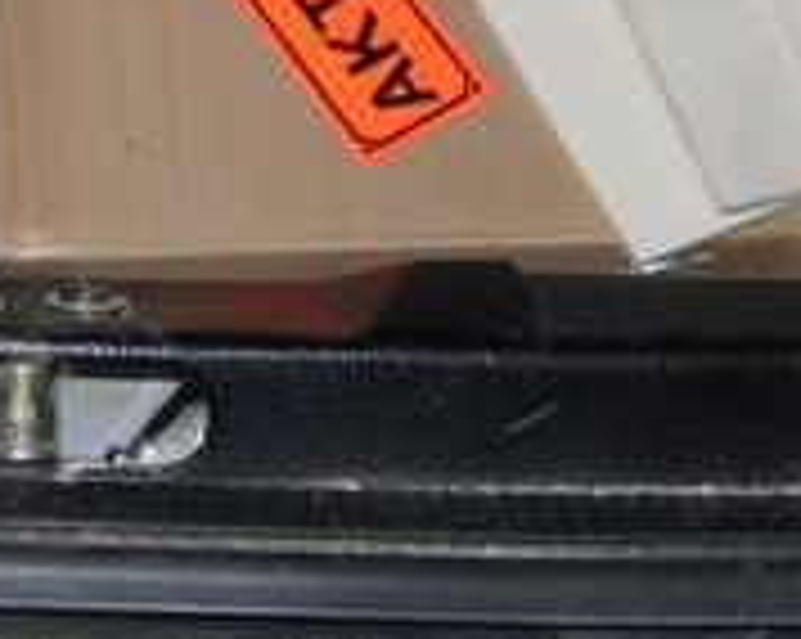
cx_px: -270
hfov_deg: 14.9
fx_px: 2913
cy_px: -194
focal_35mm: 123
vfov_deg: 12.2
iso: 80
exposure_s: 1/45
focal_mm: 6.3
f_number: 3.5
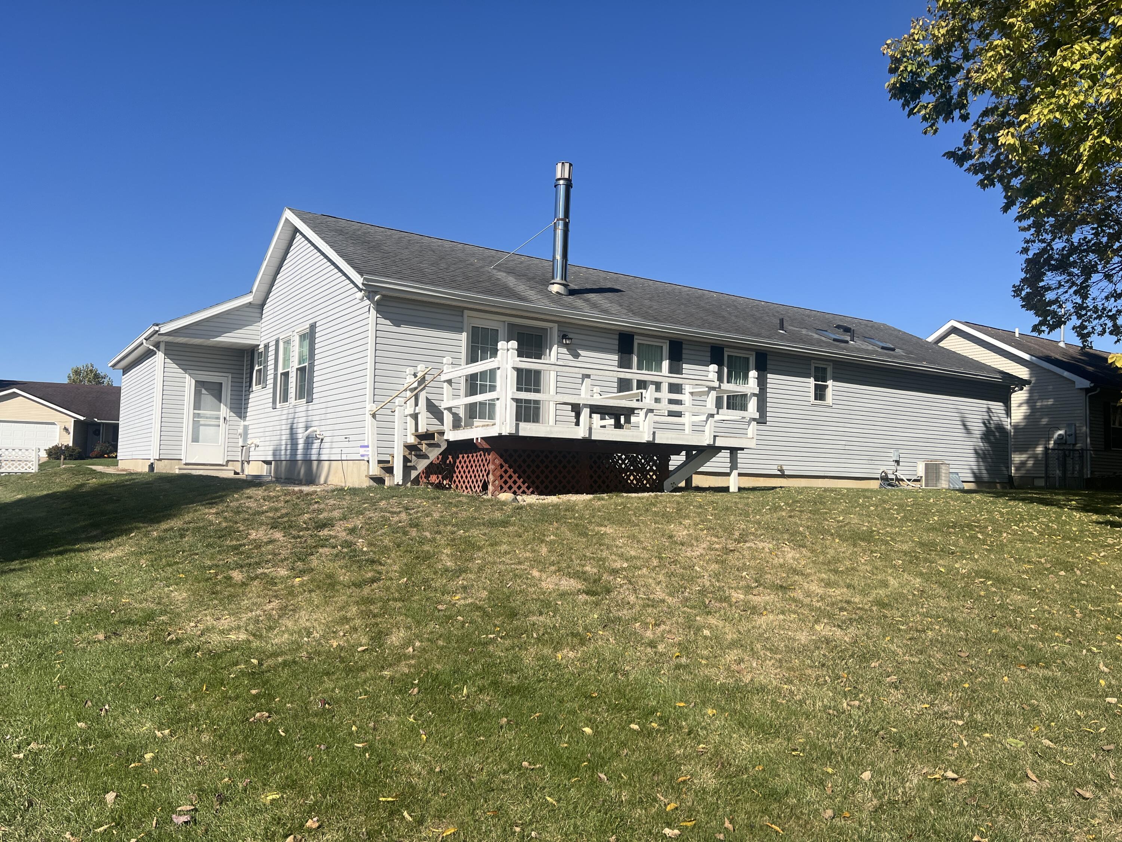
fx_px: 843
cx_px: 561
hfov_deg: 67.3
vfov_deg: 53.1
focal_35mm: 26
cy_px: 421
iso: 50
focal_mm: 5.7
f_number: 1.5
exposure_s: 1/5587
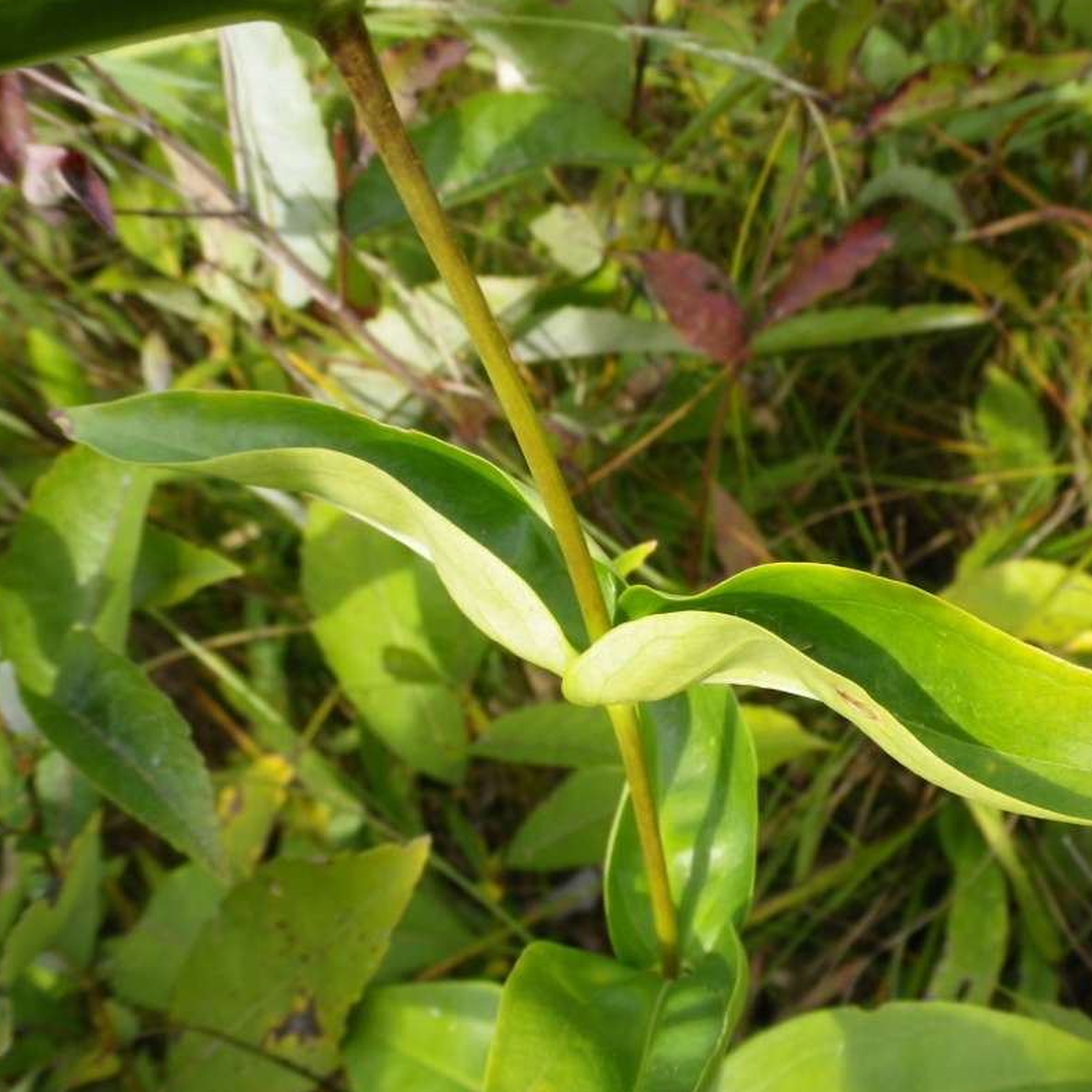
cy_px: 545
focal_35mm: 42
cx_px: 665
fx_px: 1499
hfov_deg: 39.8
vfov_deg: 40.0
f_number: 3.9
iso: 80
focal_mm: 6.36
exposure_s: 1/125
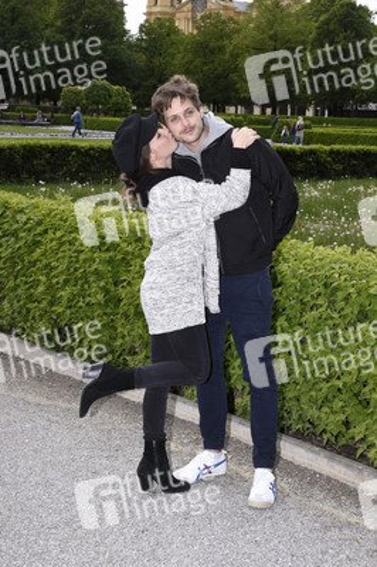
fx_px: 755
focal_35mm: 48
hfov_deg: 28.0
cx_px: 188
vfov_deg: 41.1
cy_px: 284
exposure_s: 1/160
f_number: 11
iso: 250
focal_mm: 48
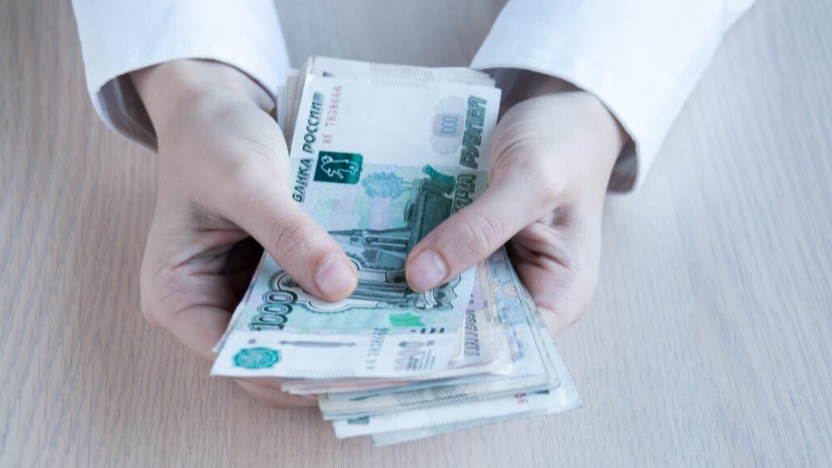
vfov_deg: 14.7
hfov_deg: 25.9
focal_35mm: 82
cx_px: 415
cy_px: 269
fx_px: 1809
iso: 200
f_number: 5.3
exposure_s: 1/40
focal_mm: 52
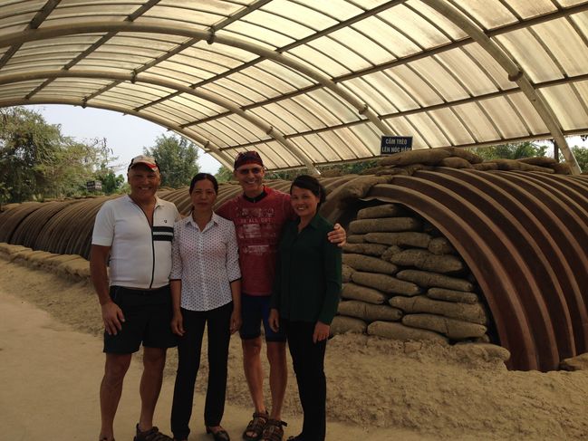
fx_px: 561
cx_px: 294
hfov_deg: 55.3
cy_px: 220
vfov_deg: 43.0
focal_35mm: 33
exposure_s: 1/1043
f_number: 2.4
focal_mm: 4.12
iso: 50
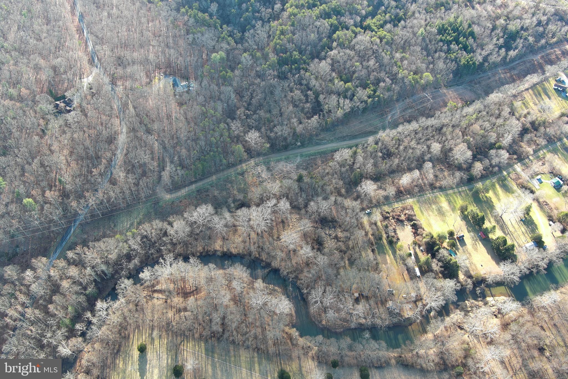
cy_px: 190
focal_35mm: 29
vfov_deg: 45.0
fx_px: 457
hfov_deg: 63.7
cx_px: 284
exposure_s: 1/80.2
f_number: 2.8
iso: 100
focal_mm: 10.57
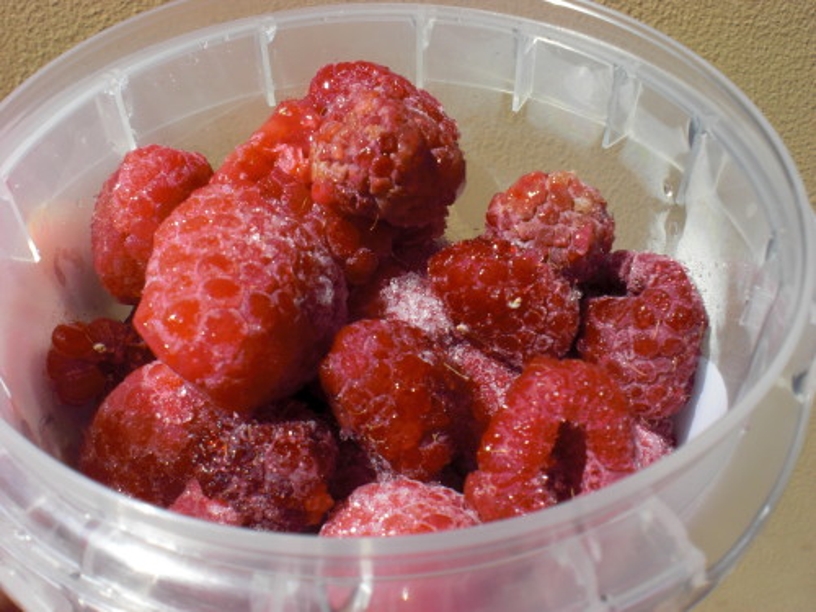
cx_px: 408
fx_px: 896
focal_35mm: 38
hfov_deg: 49.0
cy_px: 306
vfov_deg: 37.7
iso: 64
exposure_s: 1/400
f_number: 5.6
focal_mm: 6.3
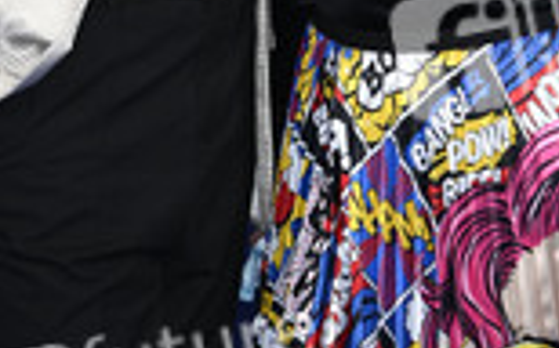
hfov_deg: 9.3
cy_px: -145
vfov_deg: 5.8
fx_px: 3425
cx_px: 247
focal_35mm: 225
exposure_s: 1/250
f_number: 5.6
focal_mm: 85
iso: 800
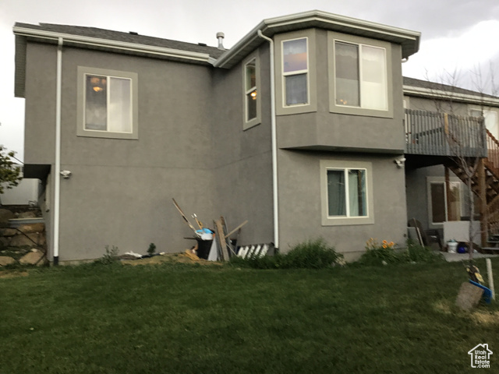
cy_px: 187
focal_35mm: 31
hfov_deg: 58.4
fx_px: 447
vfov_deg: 45.4
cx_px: 250
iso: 32
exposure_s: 1/40
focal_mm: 3.3
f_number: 2.4
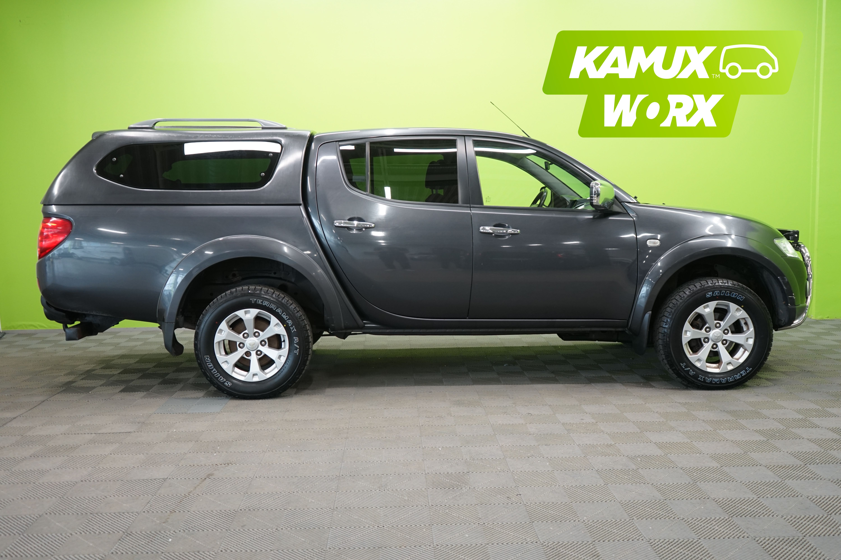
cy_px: 280
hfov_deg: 54.4
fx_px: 818
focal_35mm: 35
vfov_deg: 37.9
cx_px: 420
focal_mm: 35
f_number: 4.5
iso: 800
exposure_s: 1/50
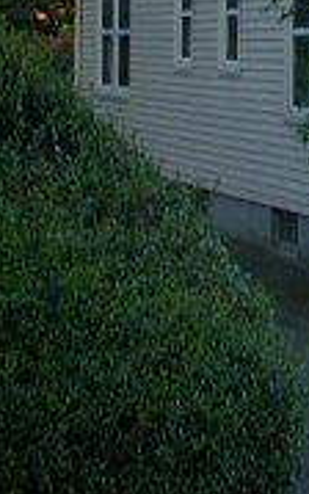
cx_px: 571
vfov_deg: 14.3
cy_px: -166
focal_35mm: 140
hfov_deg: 8.9
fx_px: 1885
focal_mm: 6.2
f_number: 2.8
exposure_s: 1/120
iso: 64
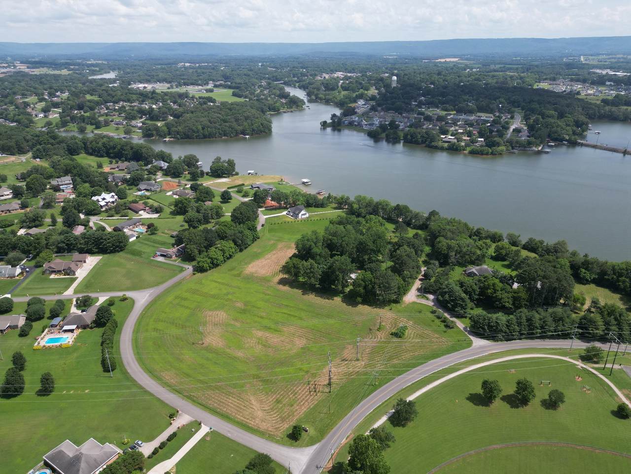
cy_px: 237
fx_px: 437
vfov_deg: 56.8
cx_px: 316
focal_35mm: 24
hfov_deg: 71.6
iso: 140
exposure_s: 1/3000
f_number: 1.7
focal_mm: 6.72
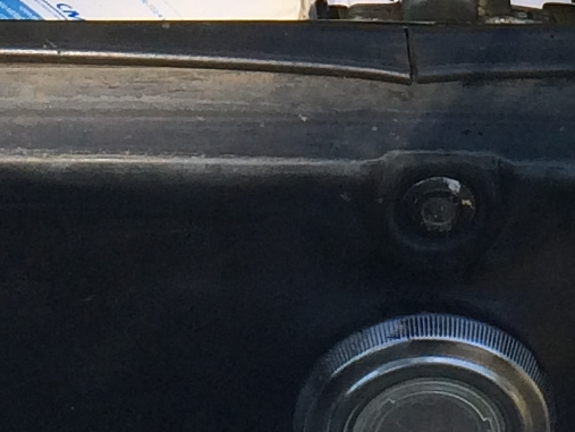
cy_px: -460
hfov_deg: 10.2
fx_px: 3208
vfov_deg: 7.4
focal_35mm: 193
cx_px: 383
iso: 32
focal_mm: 4.1
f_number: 2.2
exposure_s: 1/471
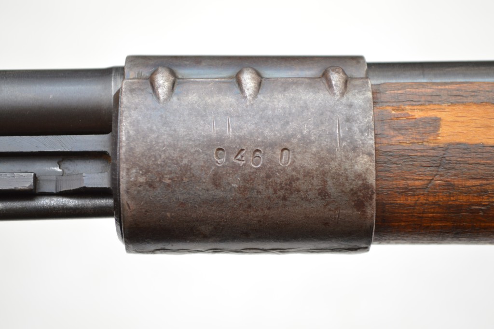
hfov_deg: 24.6
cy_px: 164
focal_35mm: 82
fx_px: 1131
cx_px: 247
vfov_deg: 16.5
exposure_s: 1/20
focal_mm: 55
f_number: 5.6
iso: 200
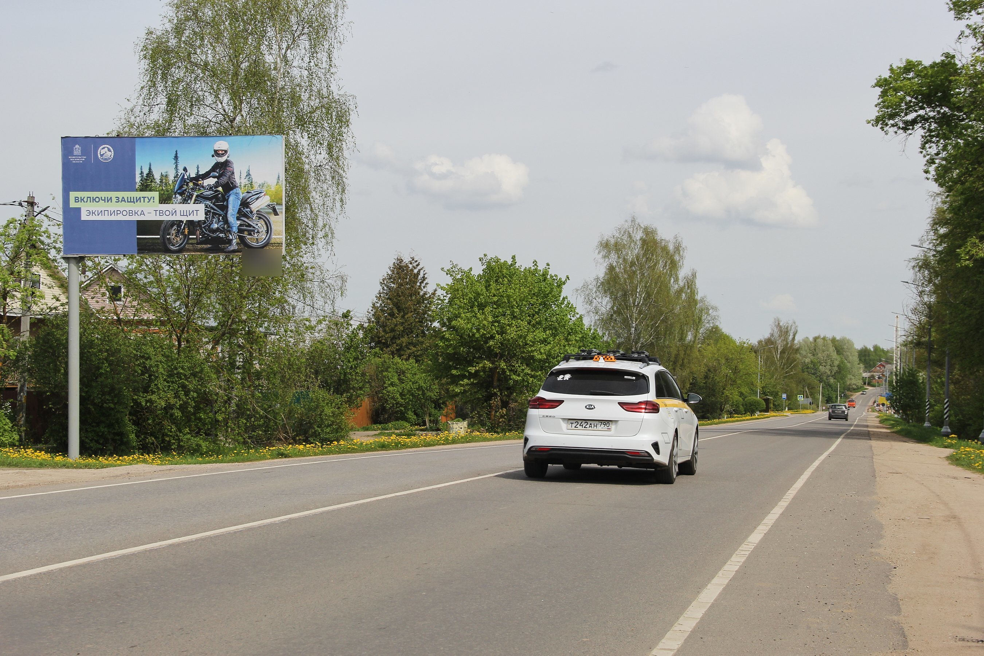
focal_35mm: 114
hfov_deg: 17.9
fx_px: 3116
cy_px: 328
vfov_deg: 12.0
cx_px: 492
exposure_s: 1/250
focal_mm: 38
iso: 100
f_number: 10
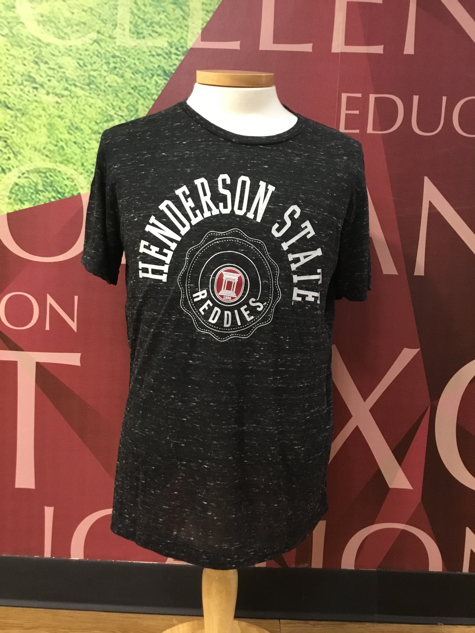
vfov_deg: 58.4
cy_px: 316
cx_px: 238
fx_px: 567
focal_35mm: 31
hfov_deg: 45.4
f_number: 2.4
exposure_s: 1/15
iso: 200
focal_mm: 3.3
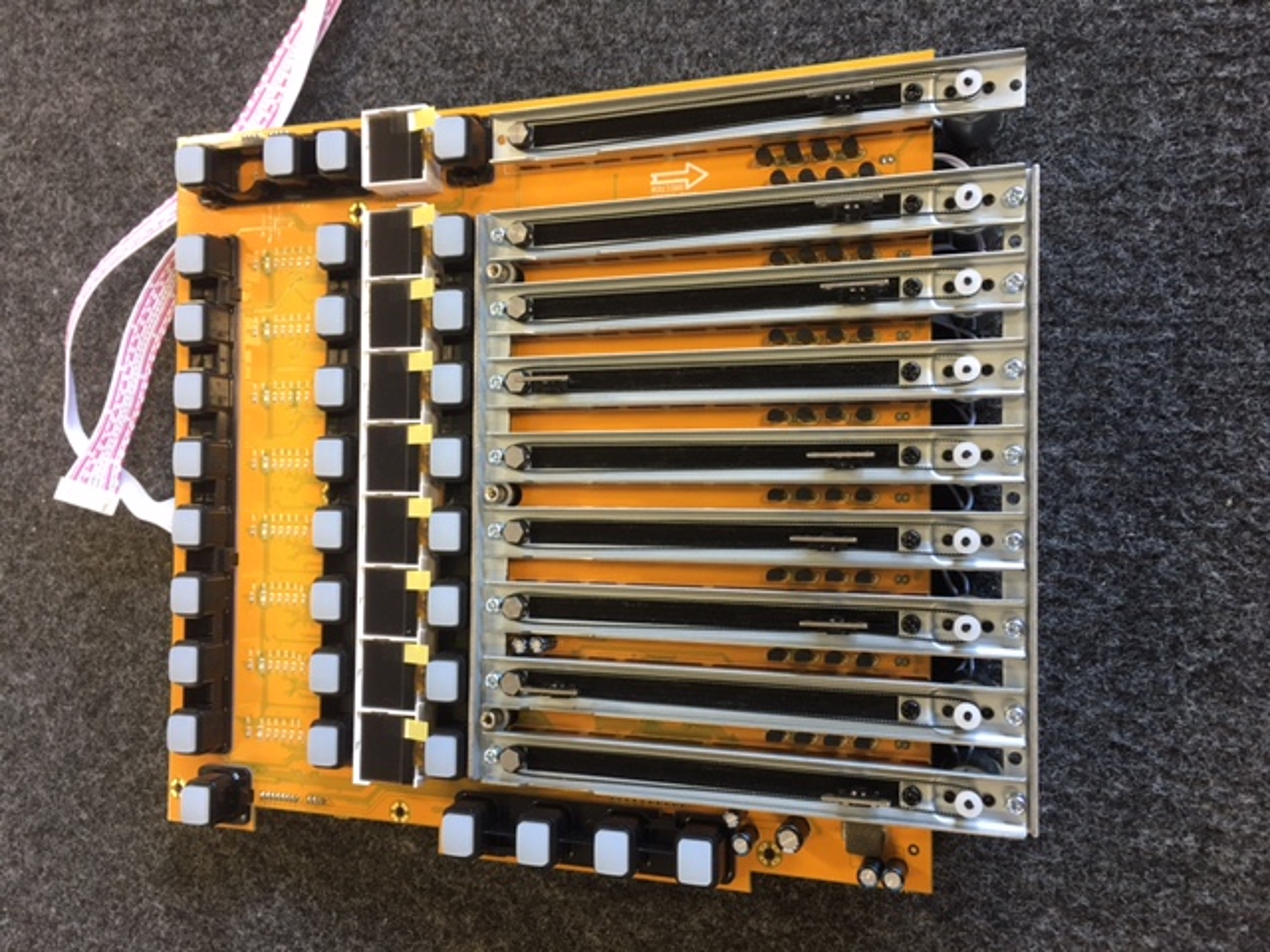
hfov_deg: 61.7
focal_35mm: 29
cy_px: 476
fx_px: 1064
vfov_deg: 48.2
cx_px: 635
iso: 64
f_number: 2.2
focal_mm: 4.15
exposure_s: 1/17
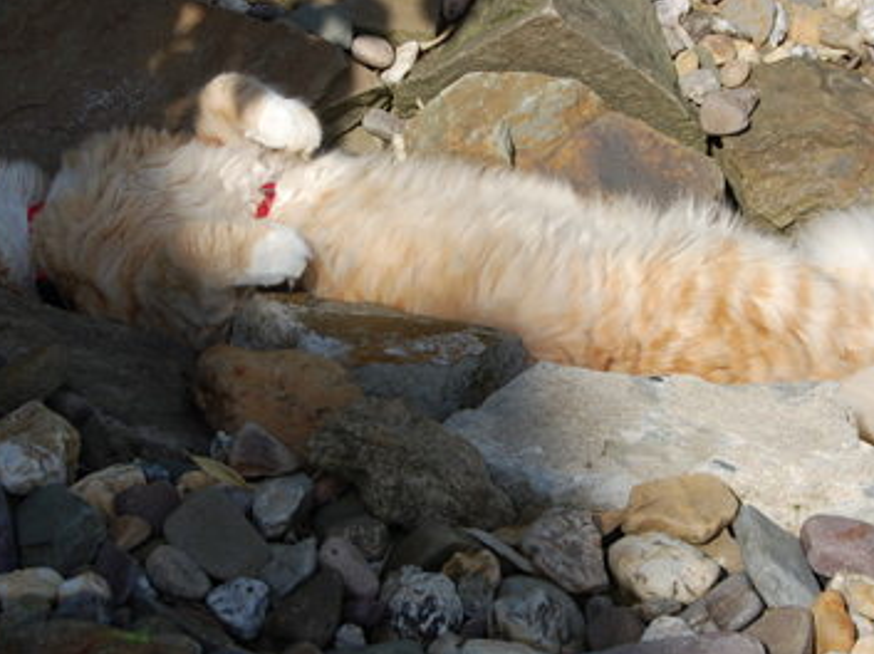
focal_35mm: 103
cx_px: 394
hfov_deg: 19.1
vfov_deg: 14.3
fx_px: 2598
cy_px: 266
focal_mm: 42
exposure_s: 1/400
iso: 200
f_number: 10
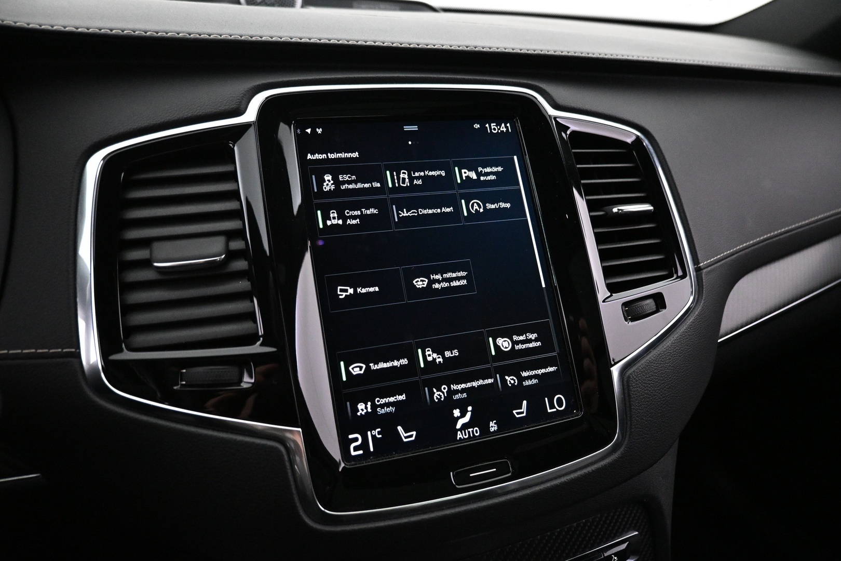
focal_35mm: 24
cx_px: 420
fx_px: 561
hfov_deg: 73.7
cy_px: 280
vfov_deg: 53.1
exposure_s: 1/60
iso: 4000
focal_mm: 16
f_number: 3.5
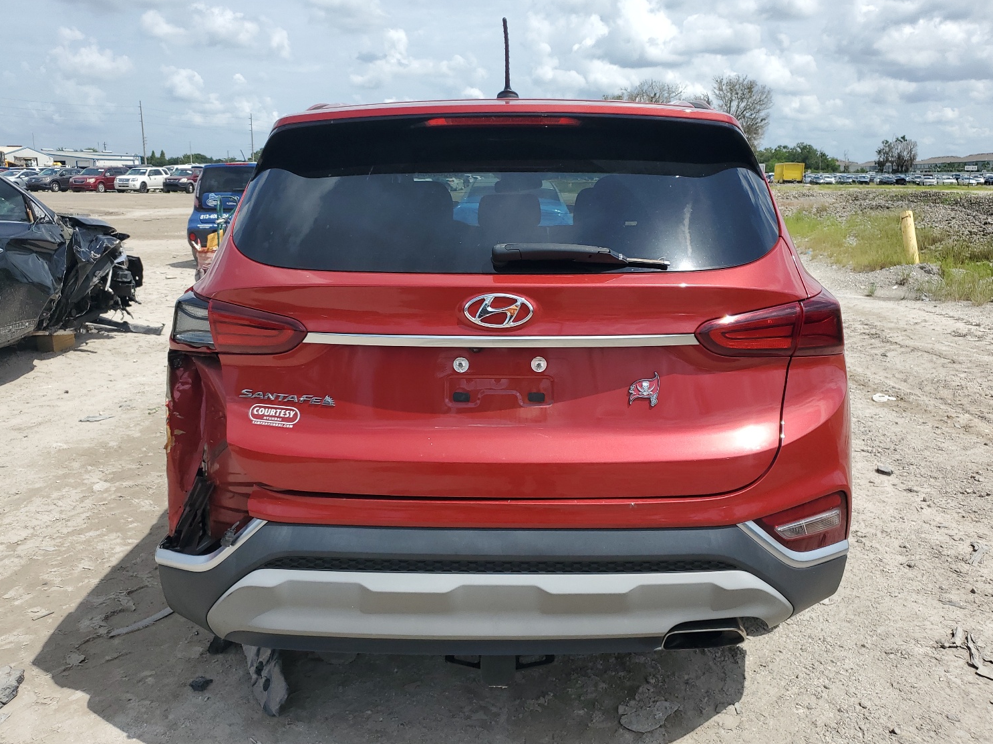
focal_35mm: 28
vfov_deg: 49.7
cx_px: 511
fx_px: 803
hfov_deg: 63.4
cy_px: 352
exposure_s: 1/5000
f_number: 1.5
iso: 50
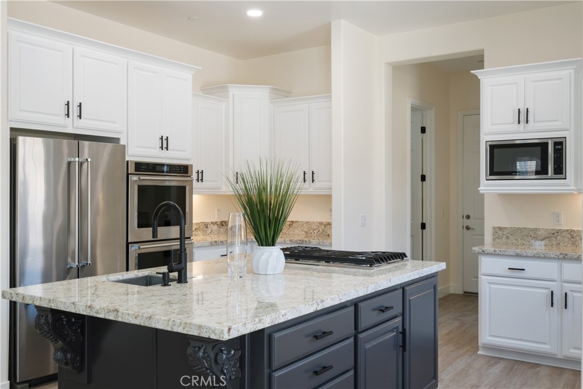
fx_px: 567
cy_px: 194
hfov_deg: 54.4
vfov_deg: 37.9
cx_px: 292
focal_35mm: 35
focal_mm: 35
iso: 100
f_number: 22
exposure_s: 5
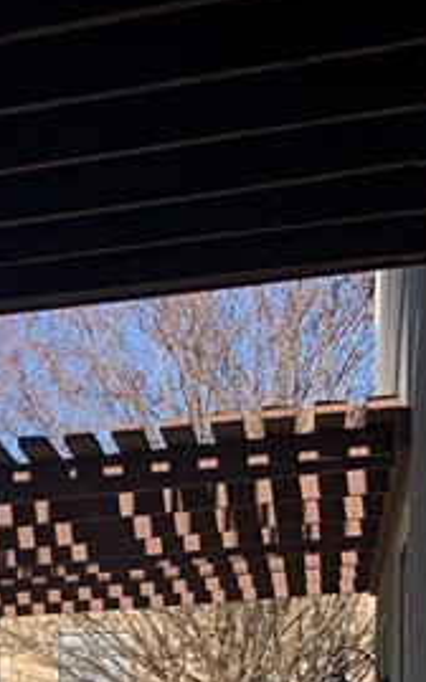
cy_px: 877
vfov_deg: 18.5
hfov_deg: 9.7
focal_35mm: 105
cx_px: -834
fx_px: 1952
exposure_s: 1/1812
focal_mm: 4.25
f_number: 1.8
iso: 25
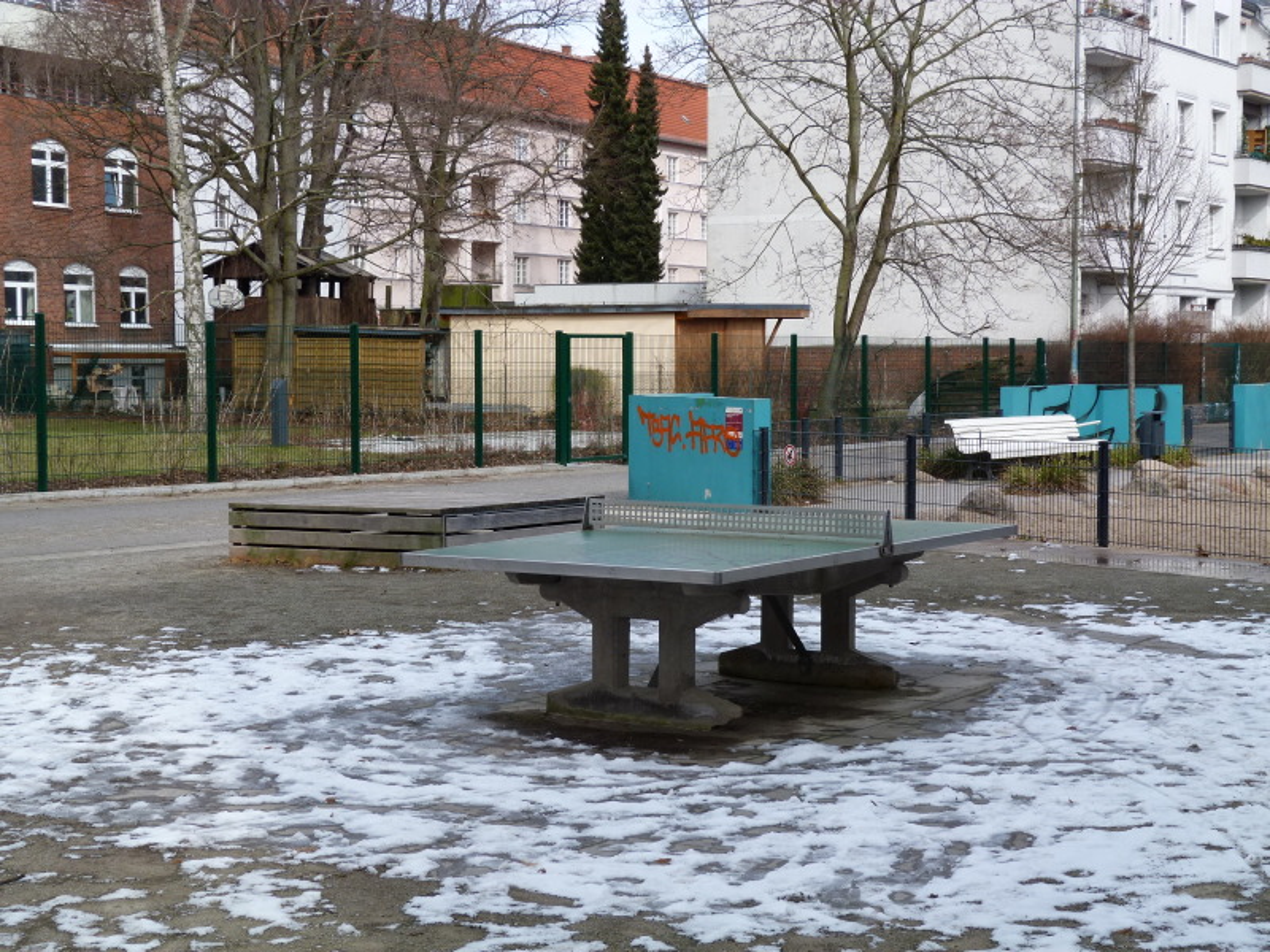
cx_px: 635
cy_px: 476
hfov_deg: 32.2
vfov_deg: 24.4
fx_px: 2201
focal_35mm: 60
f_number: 4.5
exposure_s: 1/250
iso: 80
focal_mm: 10.8
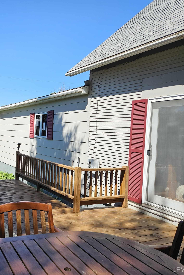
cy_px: 138
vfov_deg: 58.7
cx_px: 21
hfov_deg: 38.5
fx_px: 245
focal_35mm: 32
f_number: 1.8
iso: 32
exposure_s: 1/1497
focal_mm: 5.4
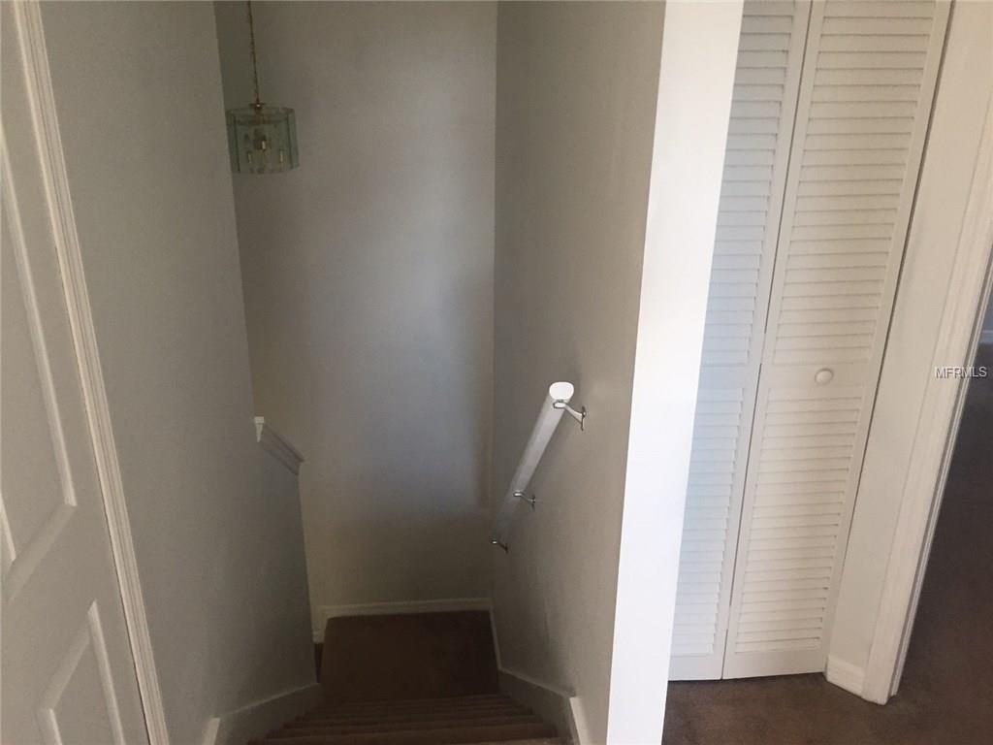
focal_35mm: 29
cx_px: 496
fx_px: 832
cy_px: 372
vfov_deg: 48.2
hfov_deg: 61.7
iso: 50
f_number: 2.2
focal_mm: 4.15
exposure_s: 1/30
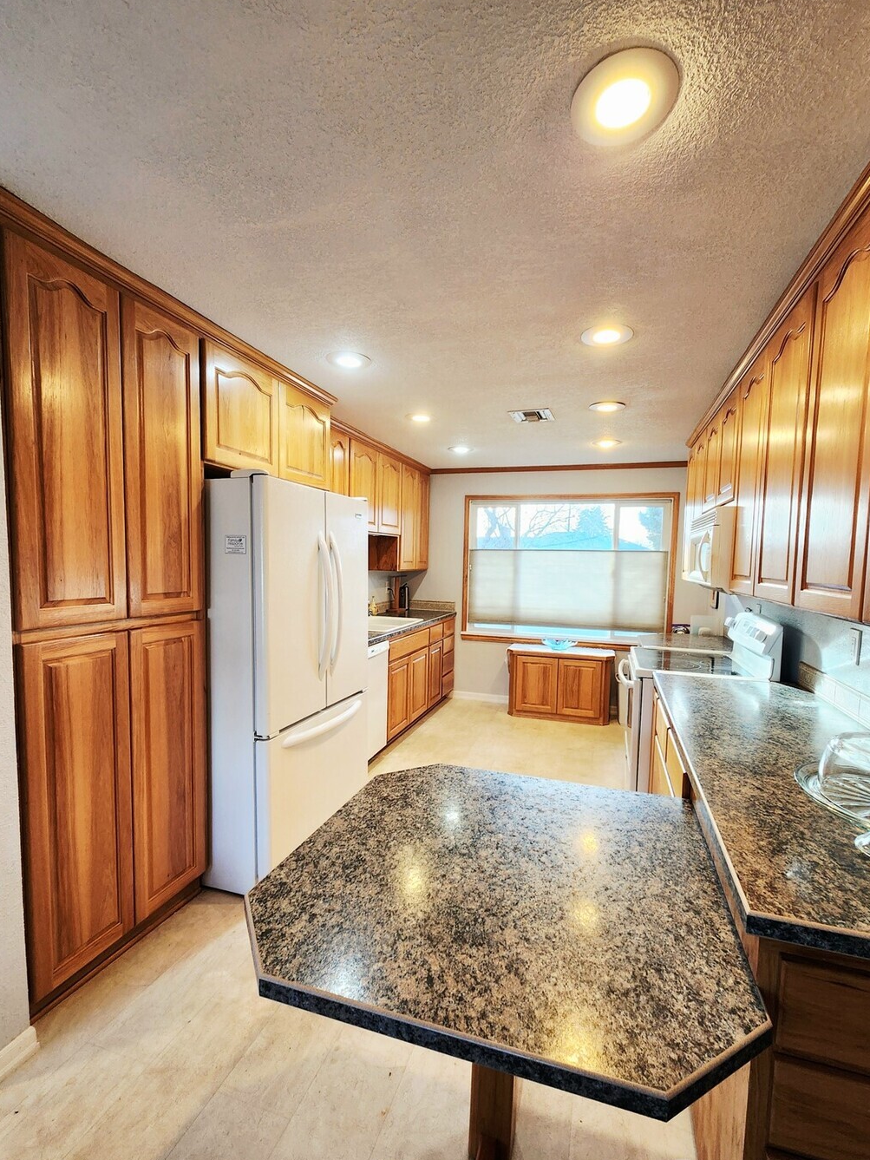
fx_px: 469
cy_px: 603
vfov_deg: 102.0
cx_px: 451
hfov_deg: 85.6
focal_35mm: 14
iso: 125
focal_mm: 2.2
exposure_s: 1/60.2
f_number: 2.2
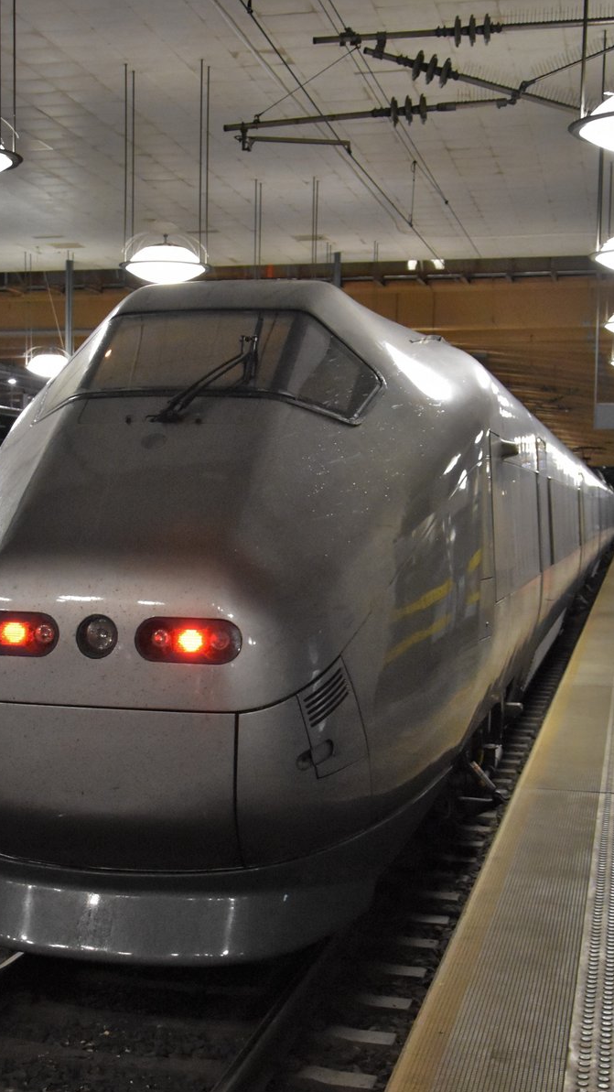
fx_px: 1144
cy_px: 548
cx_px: 265
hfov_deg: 30.0
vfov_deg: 51.0
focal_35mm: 40
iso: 5600
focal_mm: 25
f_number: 4
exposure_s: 1/60
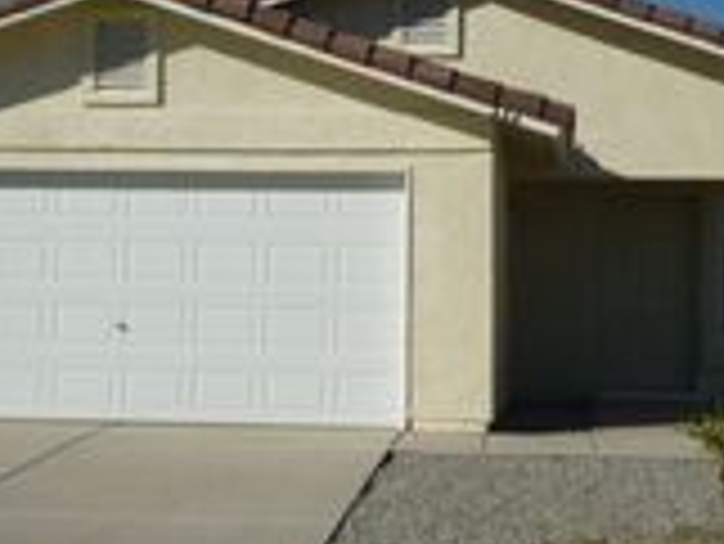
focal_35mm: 88
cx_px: 373
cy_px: 184
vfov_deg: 16.8
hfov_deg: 22.2
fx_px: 1842
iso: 100
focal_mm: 7.3
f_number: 11
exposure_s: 1/250
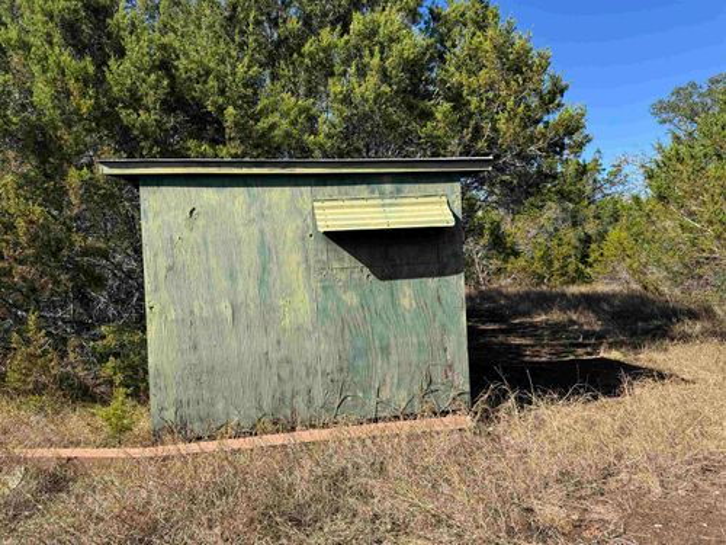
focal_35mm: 24
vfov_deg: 56.8
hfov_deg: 71.6
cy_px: 272
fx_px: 503
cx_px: 363
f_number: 1.78
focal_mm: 6.76
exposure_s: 1/2604
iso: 80
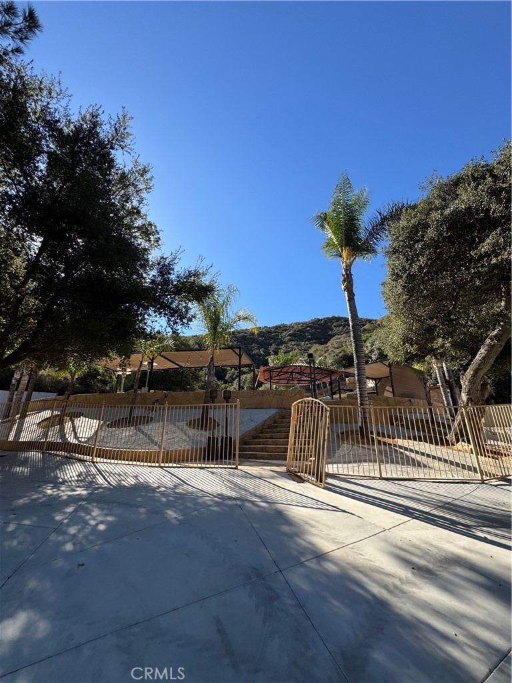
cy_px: 342
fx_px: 276
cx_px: 256
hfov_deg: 85.7
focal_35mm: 14
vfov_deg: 102.1
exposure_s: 1/1198
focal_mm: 2.22
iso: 50
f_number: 2.2
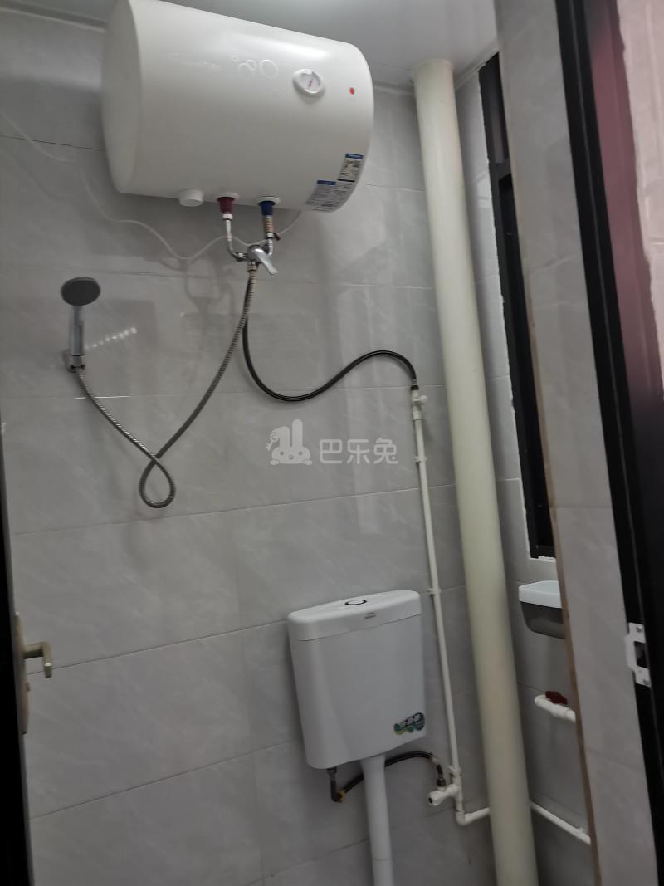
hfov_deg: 53.1
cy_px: 443
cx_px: 332
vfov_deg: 67.3
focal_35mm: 26
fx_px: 665
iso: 160
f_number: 1.8
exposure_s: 1/100
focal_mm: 4.75
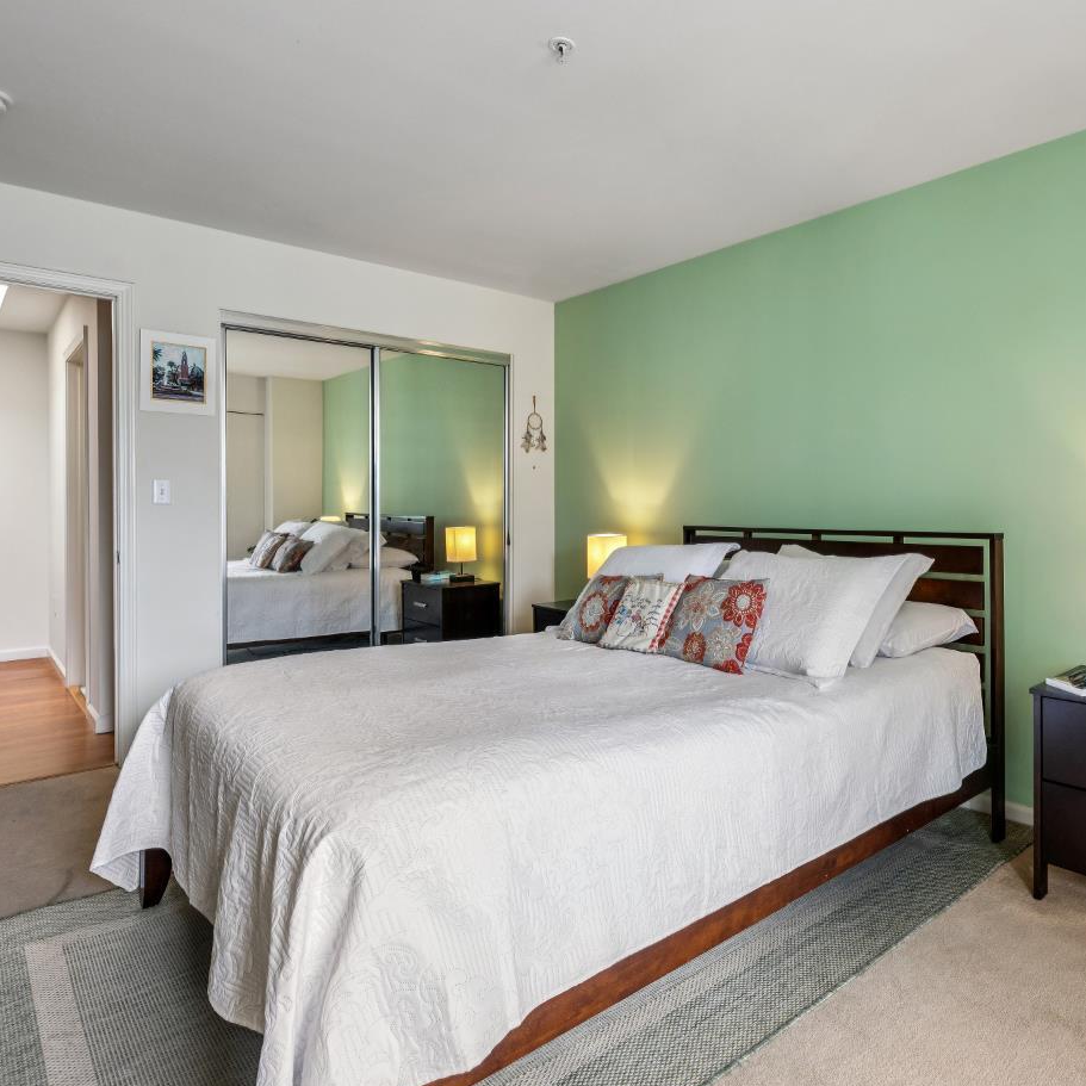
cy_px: 510
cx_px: 720
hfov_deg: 68.5
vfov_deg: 70.3
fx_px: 770
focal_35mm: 22
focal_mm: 15.5
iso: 160
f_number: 8
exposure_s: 1/6
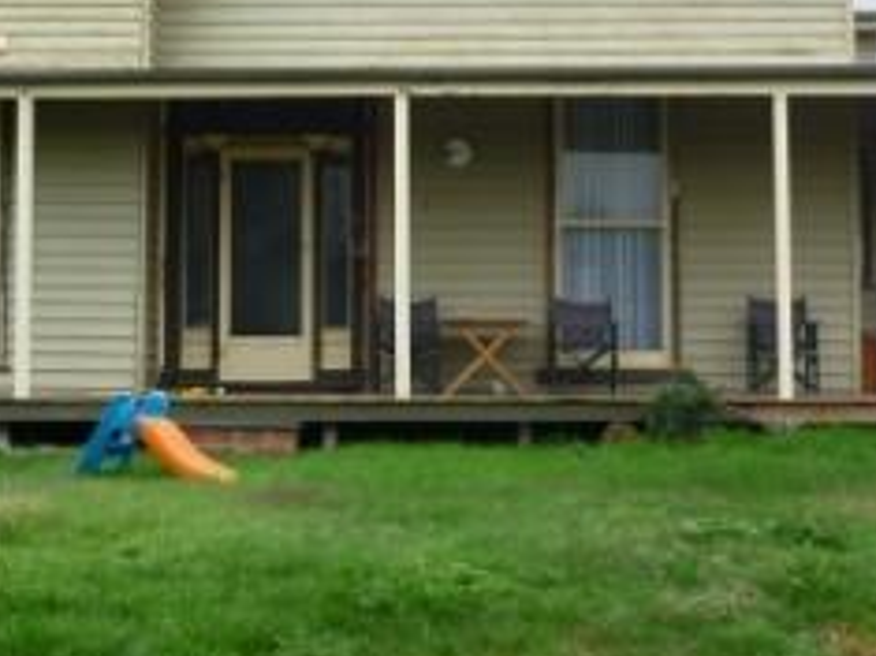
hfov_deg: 24.4
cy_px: 175
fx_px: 2023
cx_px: 399
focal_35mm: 80
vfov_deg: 18.3
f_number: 3
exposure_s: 1/160
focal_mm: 6.9
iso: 80
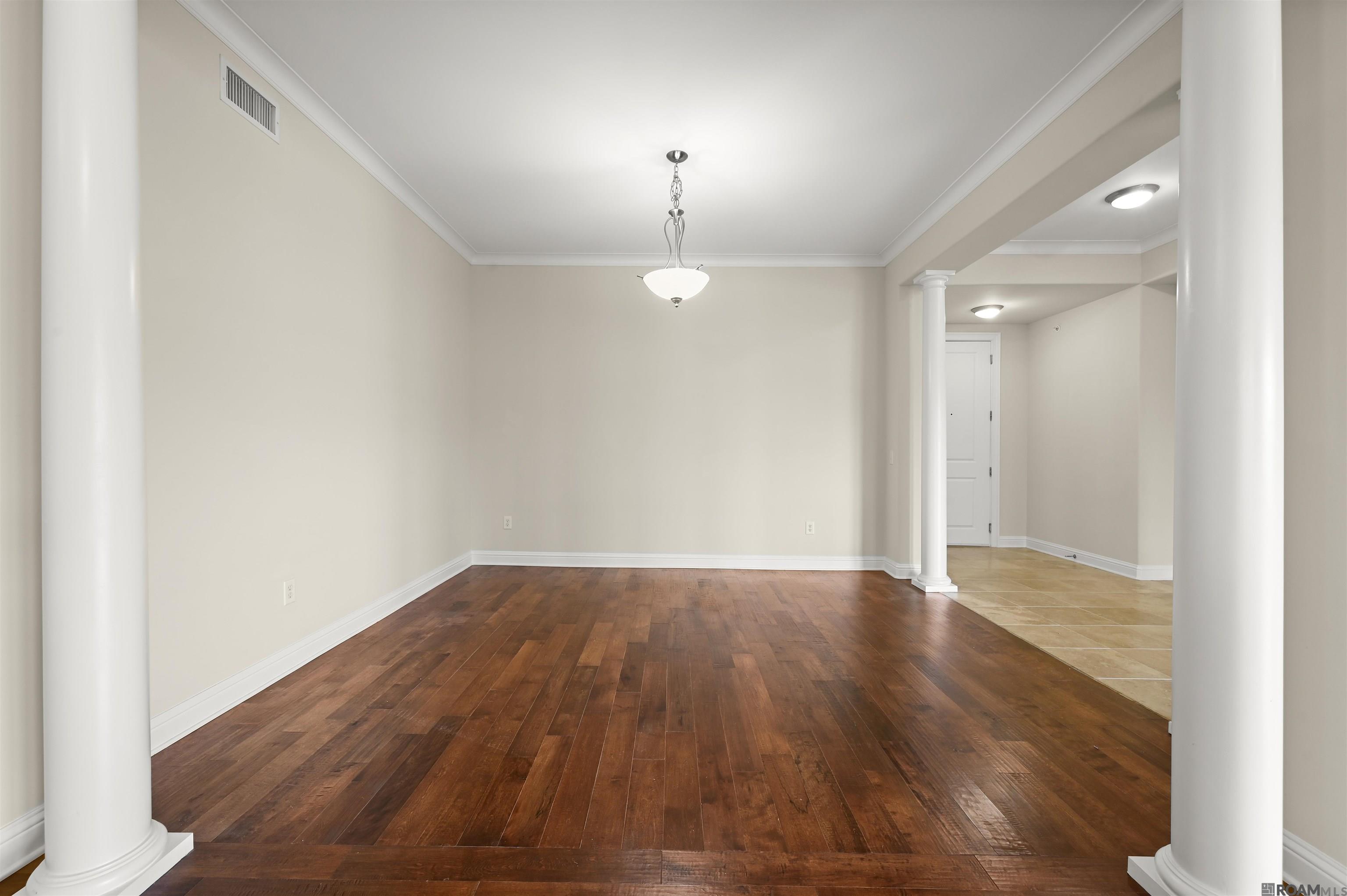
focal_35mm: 14
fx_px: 523
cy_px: 448
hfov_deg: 104.3
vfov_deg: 81.1
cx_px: 674
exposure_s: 1/3
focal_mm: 14
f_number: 10
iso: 200
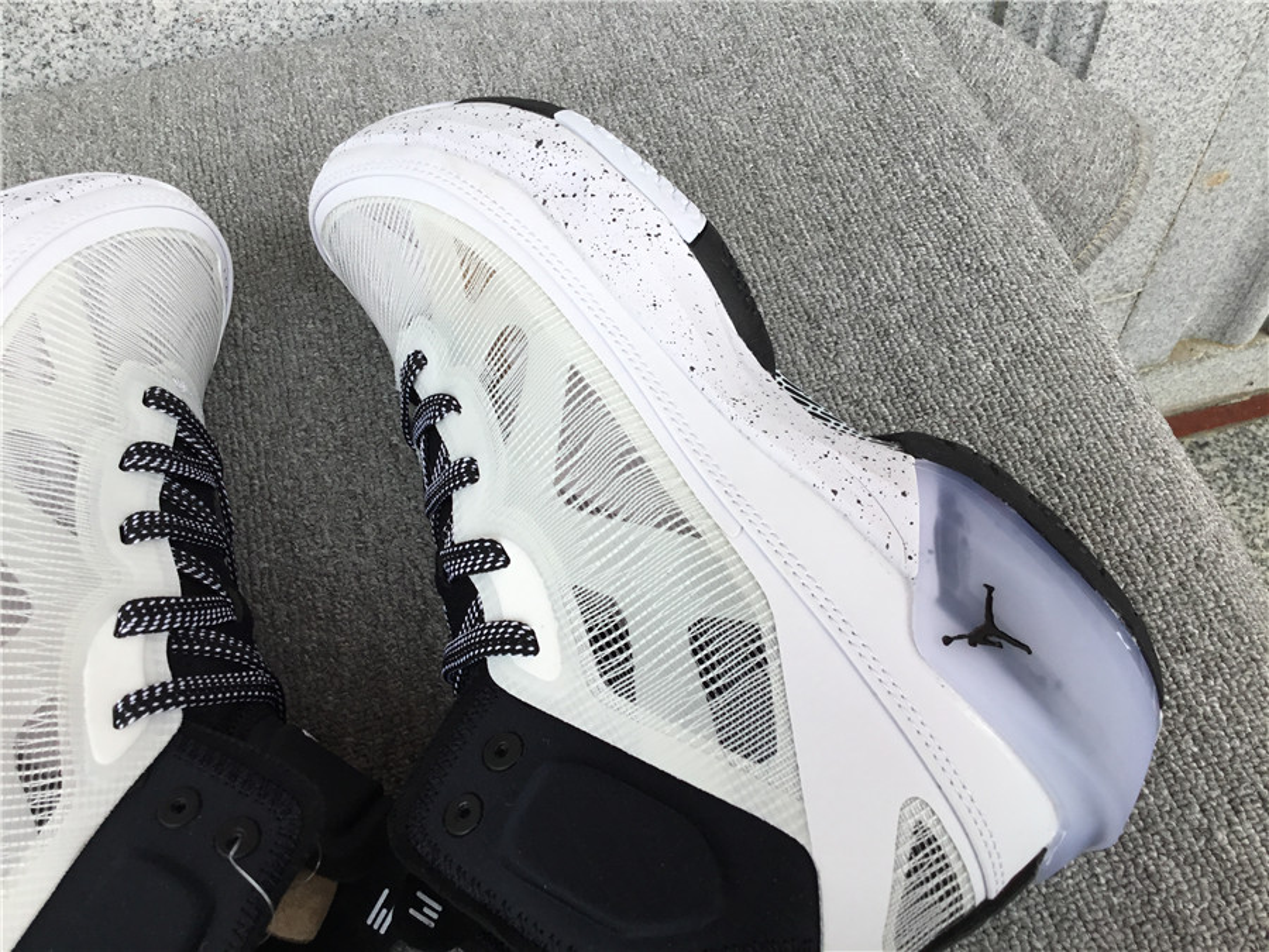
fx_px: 1136
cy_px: 476
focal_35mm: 31
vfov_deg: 45.4
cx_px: 634
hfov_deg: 58.4
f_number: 2.4
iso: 25
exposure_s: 1/265
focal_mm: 3.3
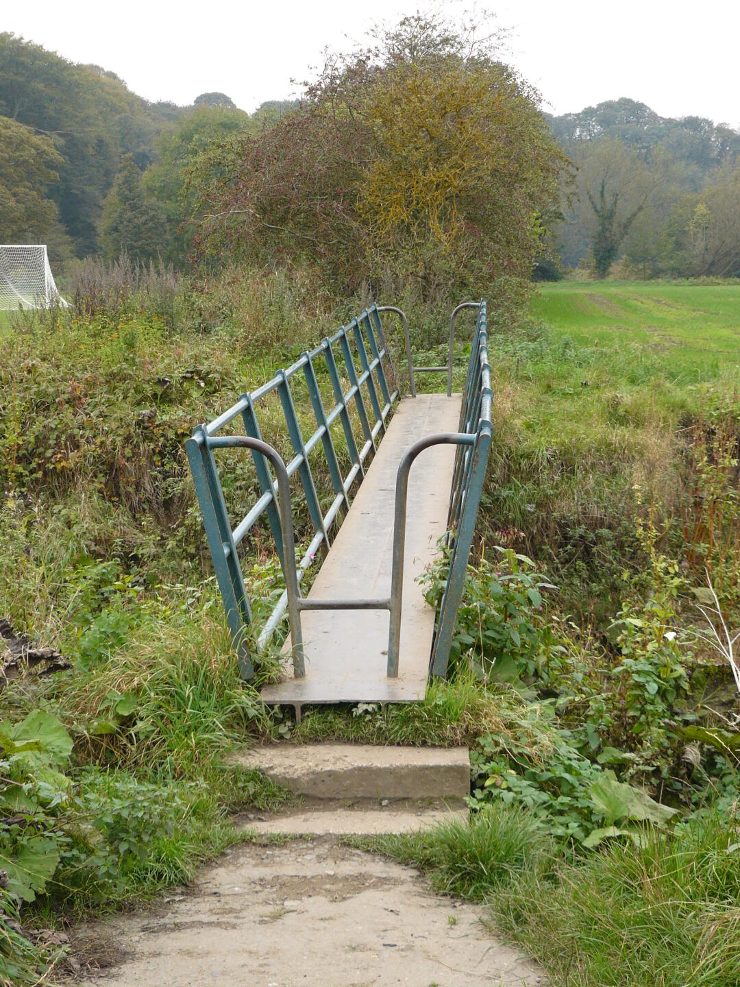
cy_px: 494
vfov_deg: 31.7
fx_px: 1739
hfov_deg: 24.0
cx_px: 370
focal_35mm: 61
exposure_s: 1/30
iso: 100
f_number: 3.2
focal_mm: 10.2
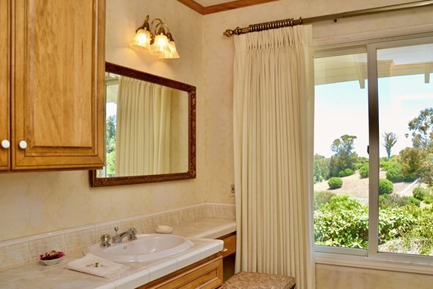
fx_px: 361
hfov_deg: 61.9
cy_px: 154
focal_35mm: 30
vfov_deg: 43.6
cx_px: 230
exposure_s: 1/125
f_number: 5.6
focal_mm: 18
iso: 100
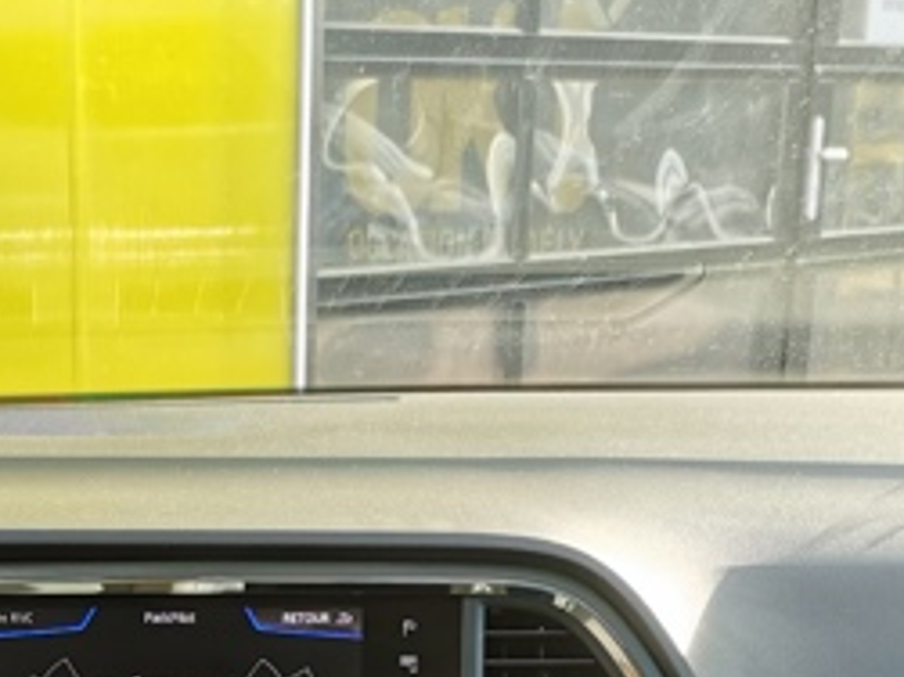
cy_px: 997
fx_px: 2245
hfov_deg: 22.1
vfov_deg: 15.8
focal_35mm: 86
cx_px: 47
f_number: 1.8
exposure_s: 1/271
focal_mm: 5.58
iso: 50
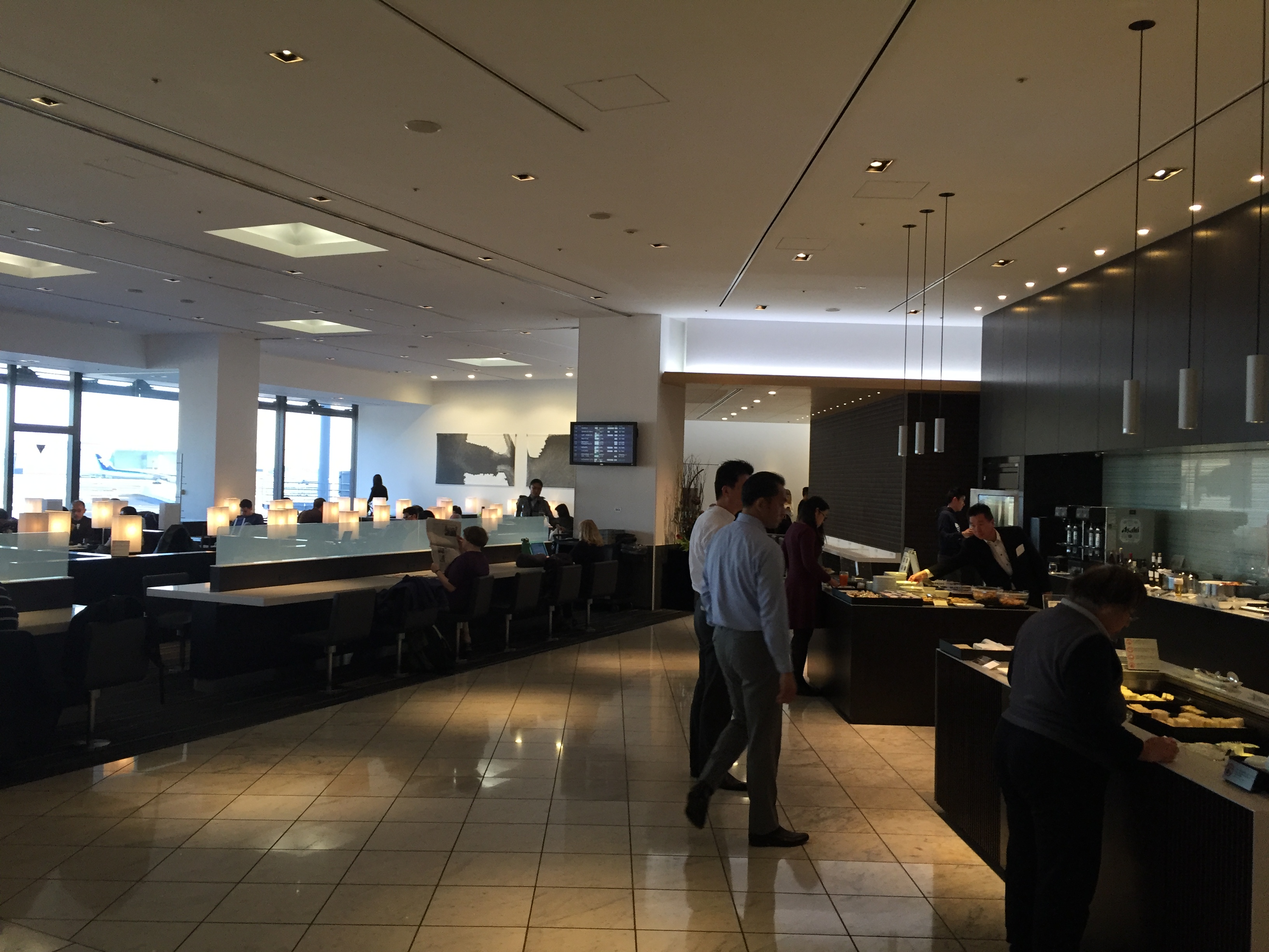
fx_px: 1063
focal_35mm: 29
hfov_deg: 61.7
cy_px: 476
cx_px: 634
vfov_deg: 48.2
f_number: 2.2
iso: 50
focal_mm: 4.15
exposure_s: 1/30
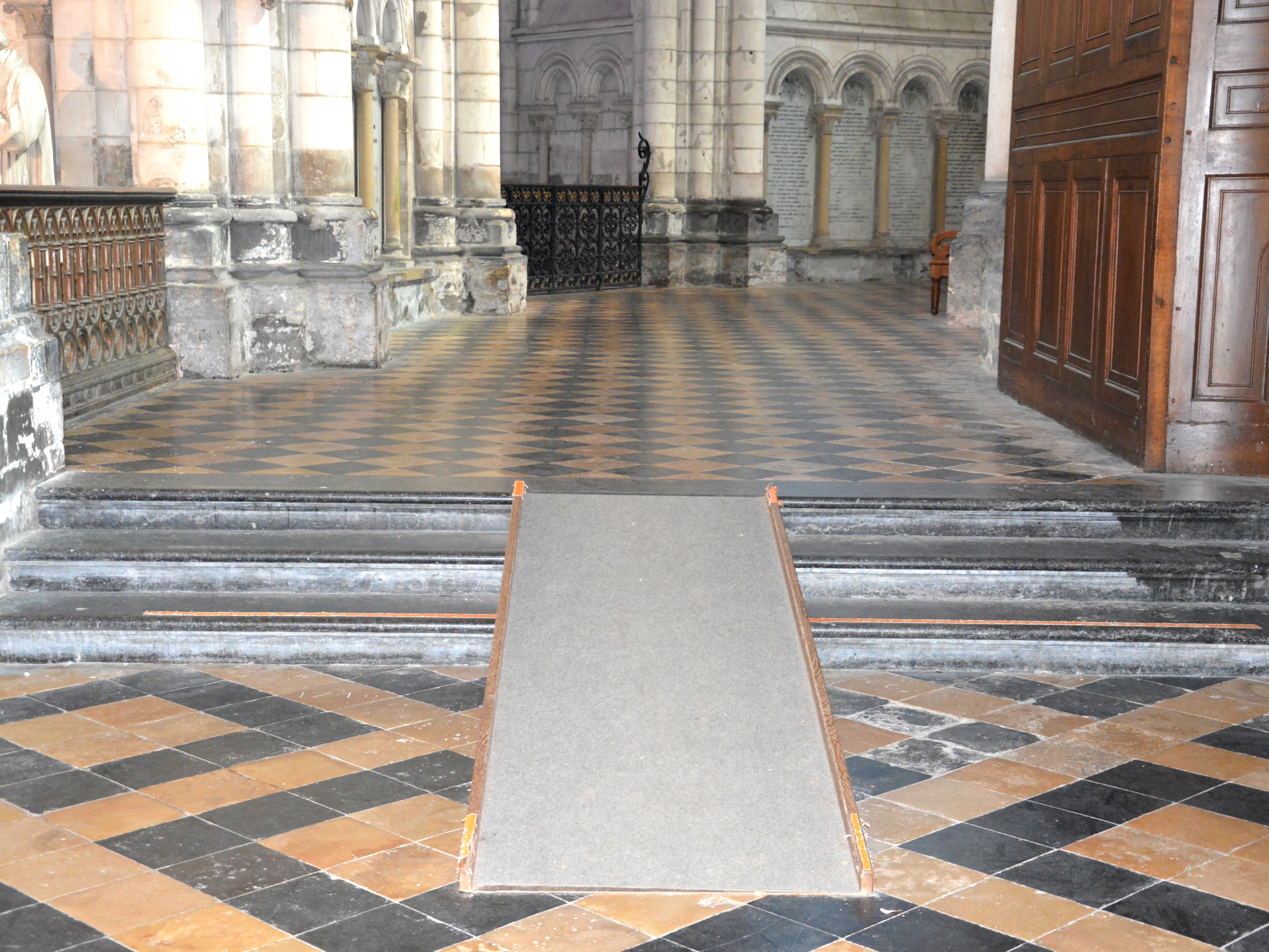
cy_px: 476
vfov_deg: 28.0
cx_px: 617
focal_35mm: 52
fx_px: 1906
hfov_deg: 36.8
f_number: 4.2
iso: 2800
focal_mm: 32
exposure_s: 1/60
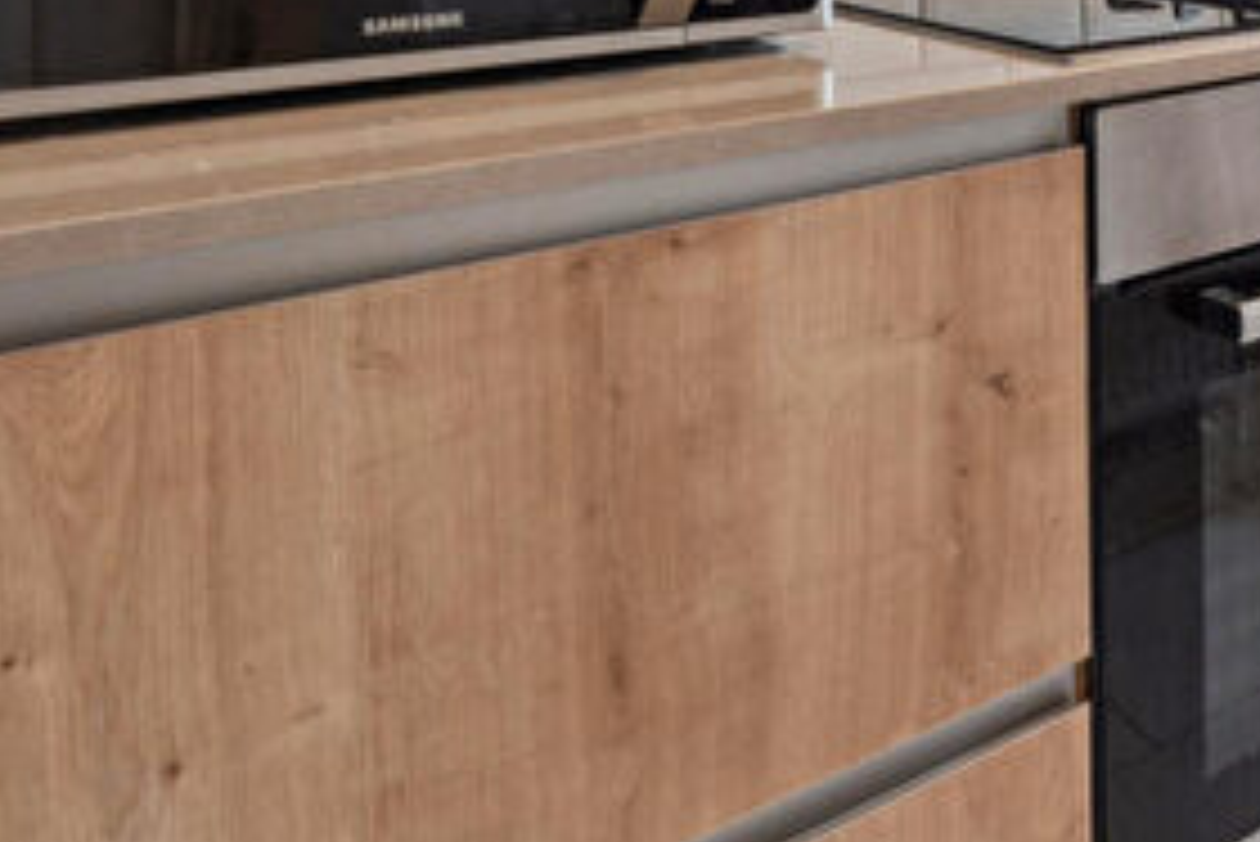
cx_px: 1318
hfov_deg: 40.9
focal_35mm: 40
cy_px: -196
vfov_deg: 28.6
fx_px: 1401
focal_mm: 16
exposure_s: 1/4
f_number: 11
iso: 400
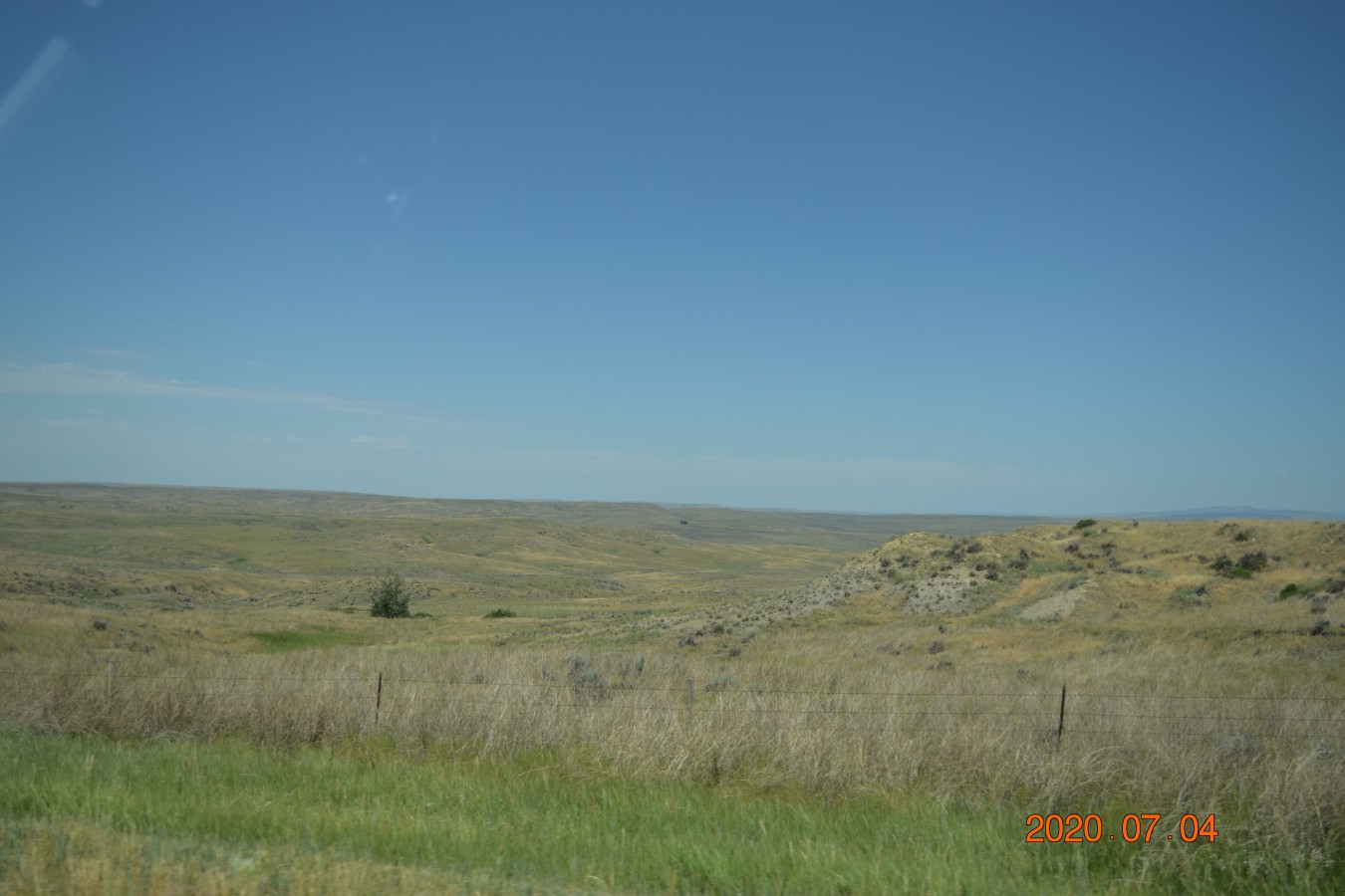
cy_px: 448
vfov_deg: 31.9
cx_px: 672
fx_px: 1569
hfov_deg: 46.4
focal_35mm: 42
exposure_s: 1/2500
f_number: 4.2
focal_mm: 28
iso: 200
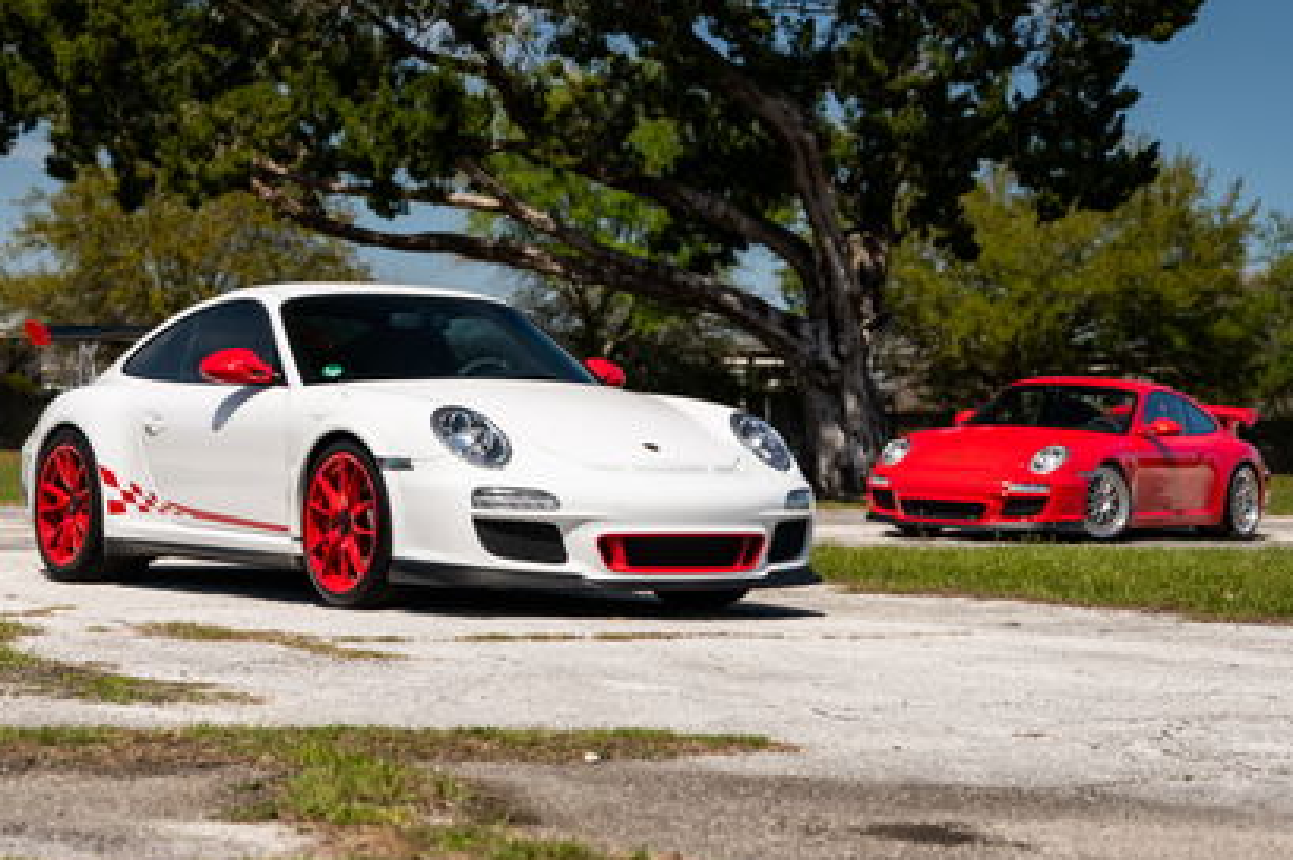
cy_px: 343
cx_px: 303
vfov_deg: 14.5
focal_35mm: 94
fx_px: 3373
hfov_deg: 21.5
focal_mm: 50
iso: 400
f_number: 2.8
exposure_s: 1/6400
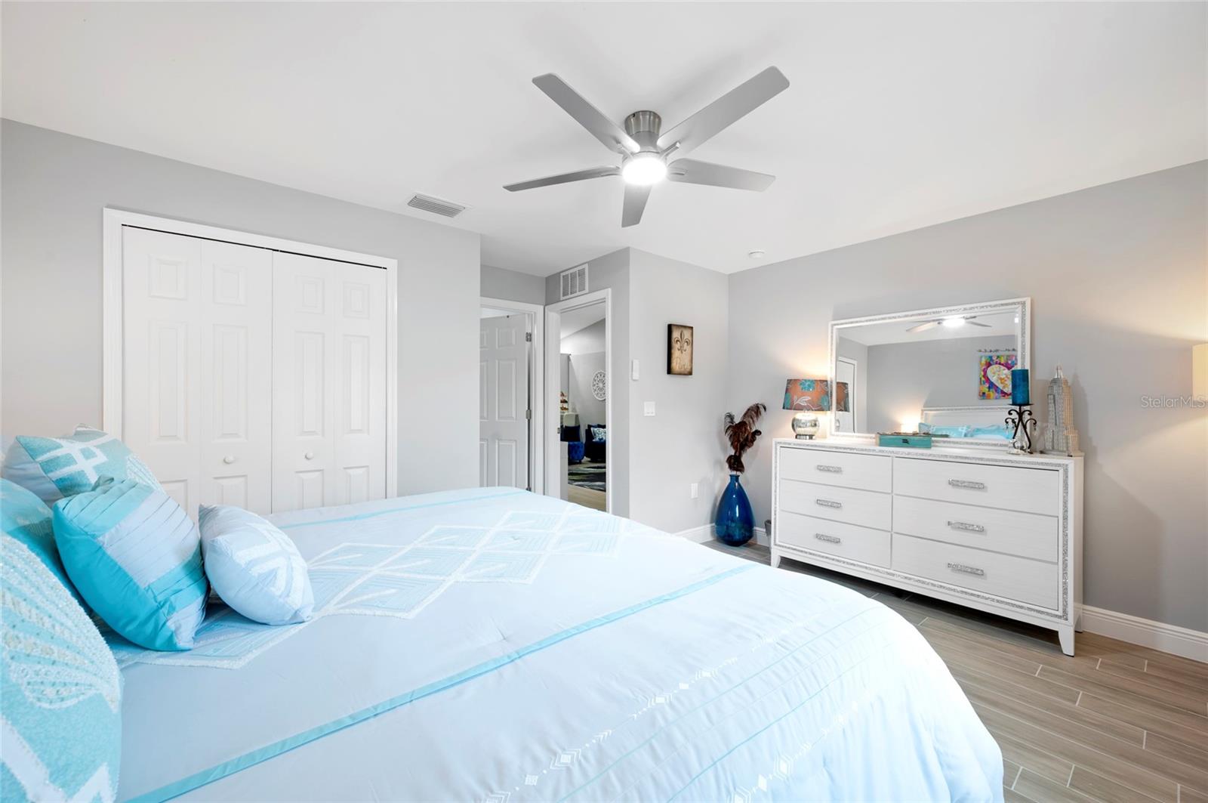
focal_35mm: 14
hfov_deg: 104.3
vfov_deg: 81.1
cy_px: 402
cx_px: 604
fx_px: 469
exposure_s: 1
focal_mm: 14
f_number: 8
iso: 100
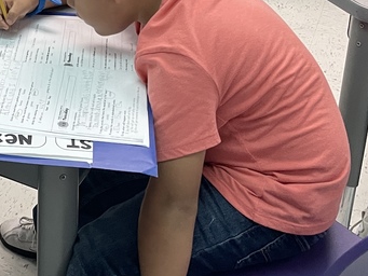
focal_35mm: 78
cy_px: -71
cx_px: -82
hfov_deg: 22.8
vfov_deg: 17.8
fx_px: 830
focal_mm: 4.2
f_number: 1.6
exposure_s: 1/74
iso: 125
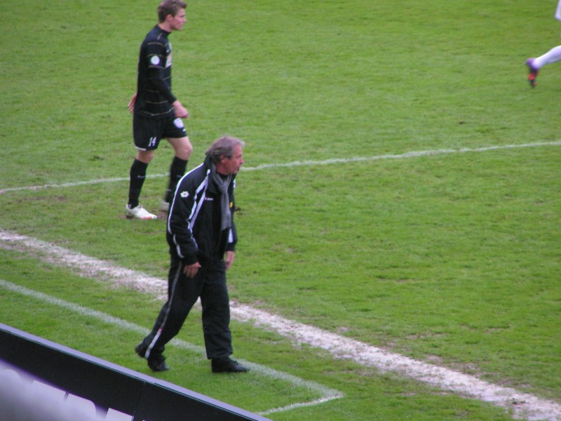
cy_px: 210
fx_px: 6158
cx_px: 280
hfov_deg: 5.2
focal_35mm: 380
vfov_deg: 3.9
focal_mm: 58
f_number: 3.5
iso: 200
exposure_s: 1/80
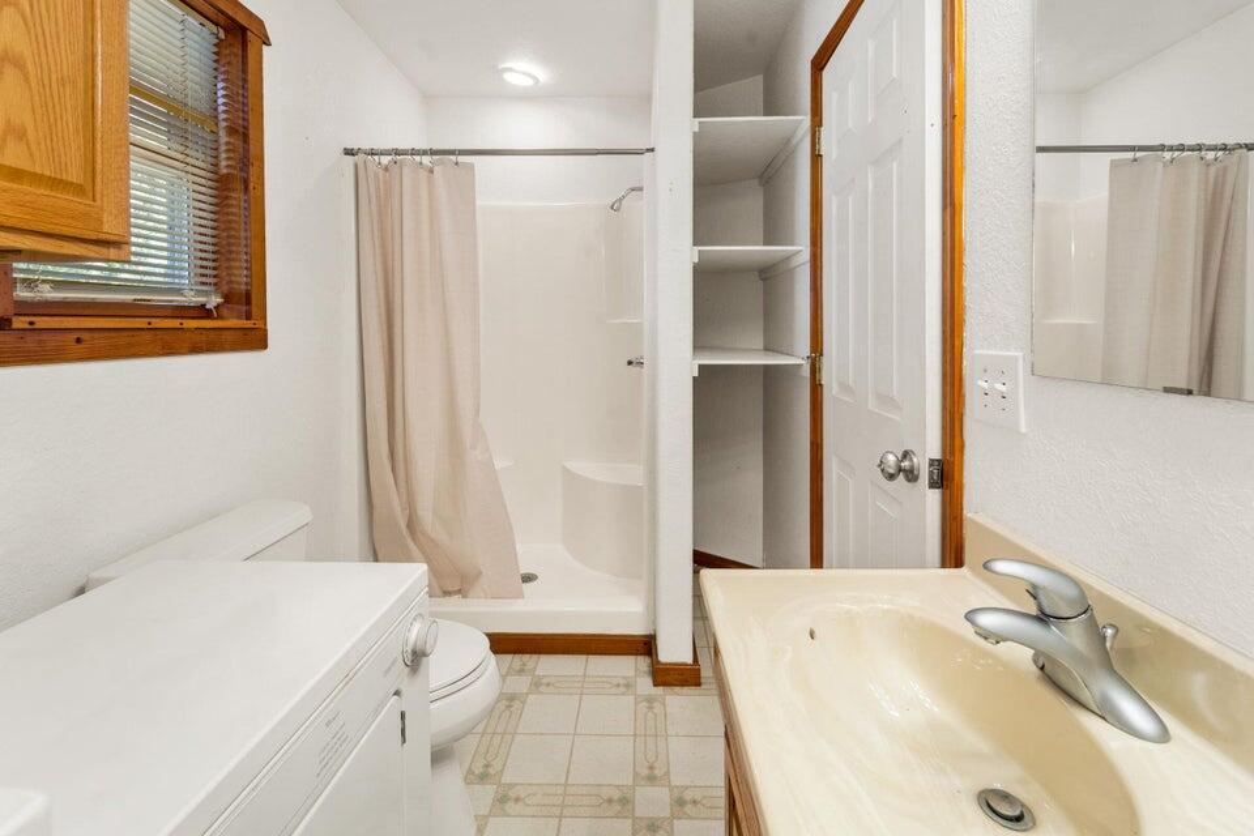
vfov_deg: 81.2
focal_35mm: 14
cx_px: 627
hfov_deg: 104.3
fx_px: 488
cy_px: 418
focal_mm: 14
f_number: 10
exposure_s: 1/1.67
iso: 100
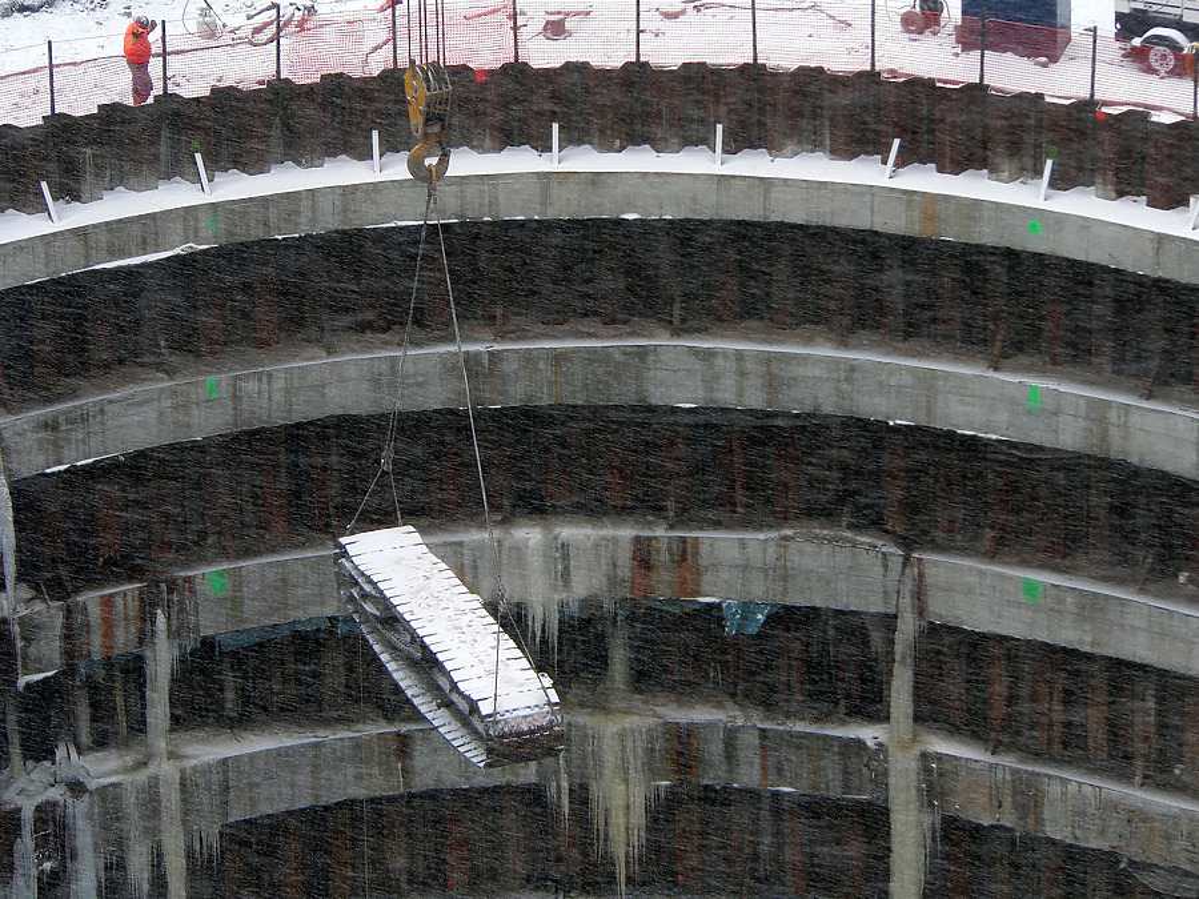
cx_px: 600
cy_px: 450
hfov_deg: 9.8
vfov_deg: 7.4
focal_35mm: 202
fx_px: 6997
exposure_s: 1/125
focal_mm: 33.6
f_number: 4.6
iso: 80
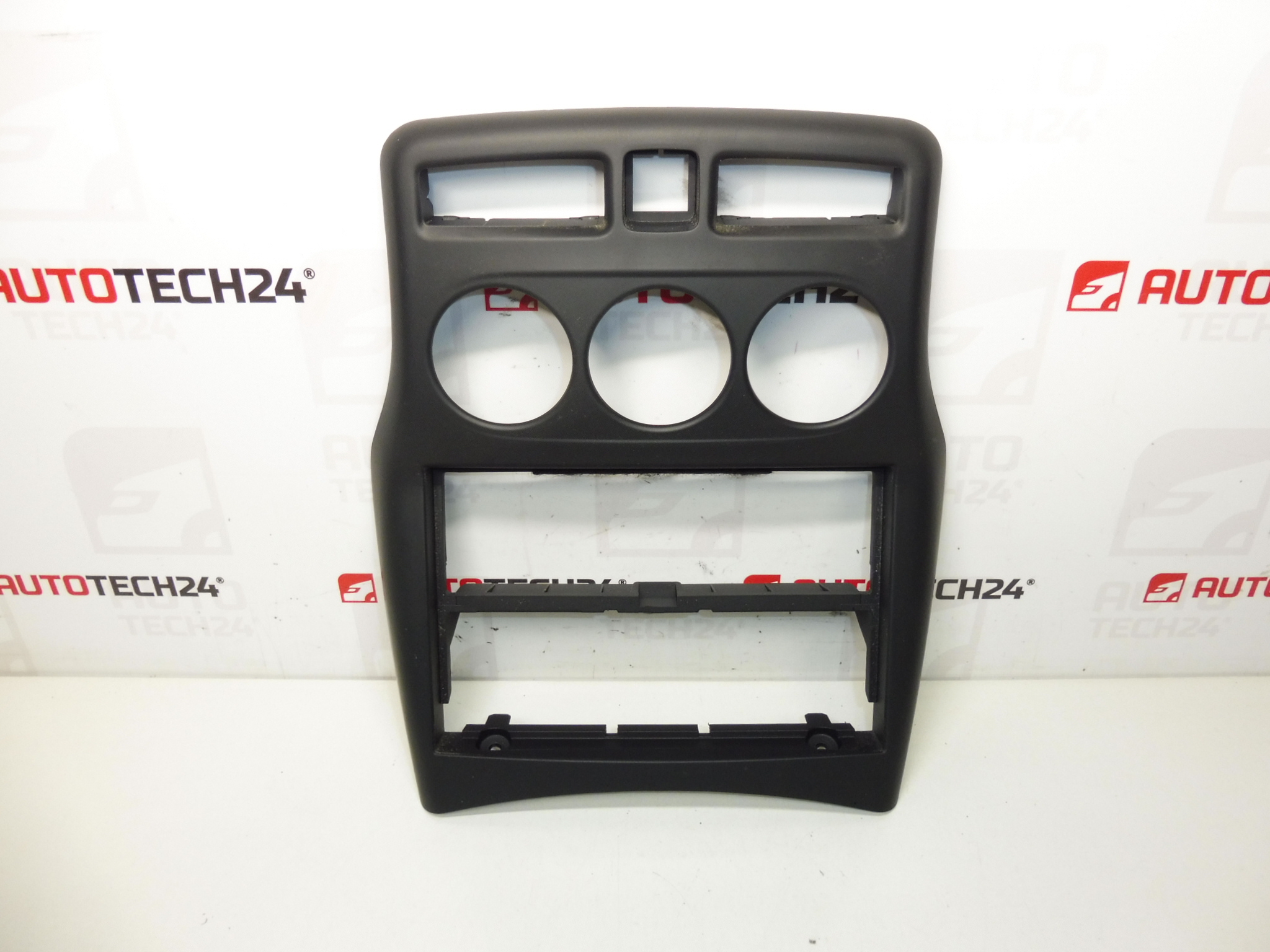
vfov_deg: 54.9
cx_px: 635
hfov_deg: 69.4
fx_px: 917
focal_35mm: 25
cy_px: 476
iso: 200
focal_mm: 4.4
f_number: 3.5
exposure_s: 1/60
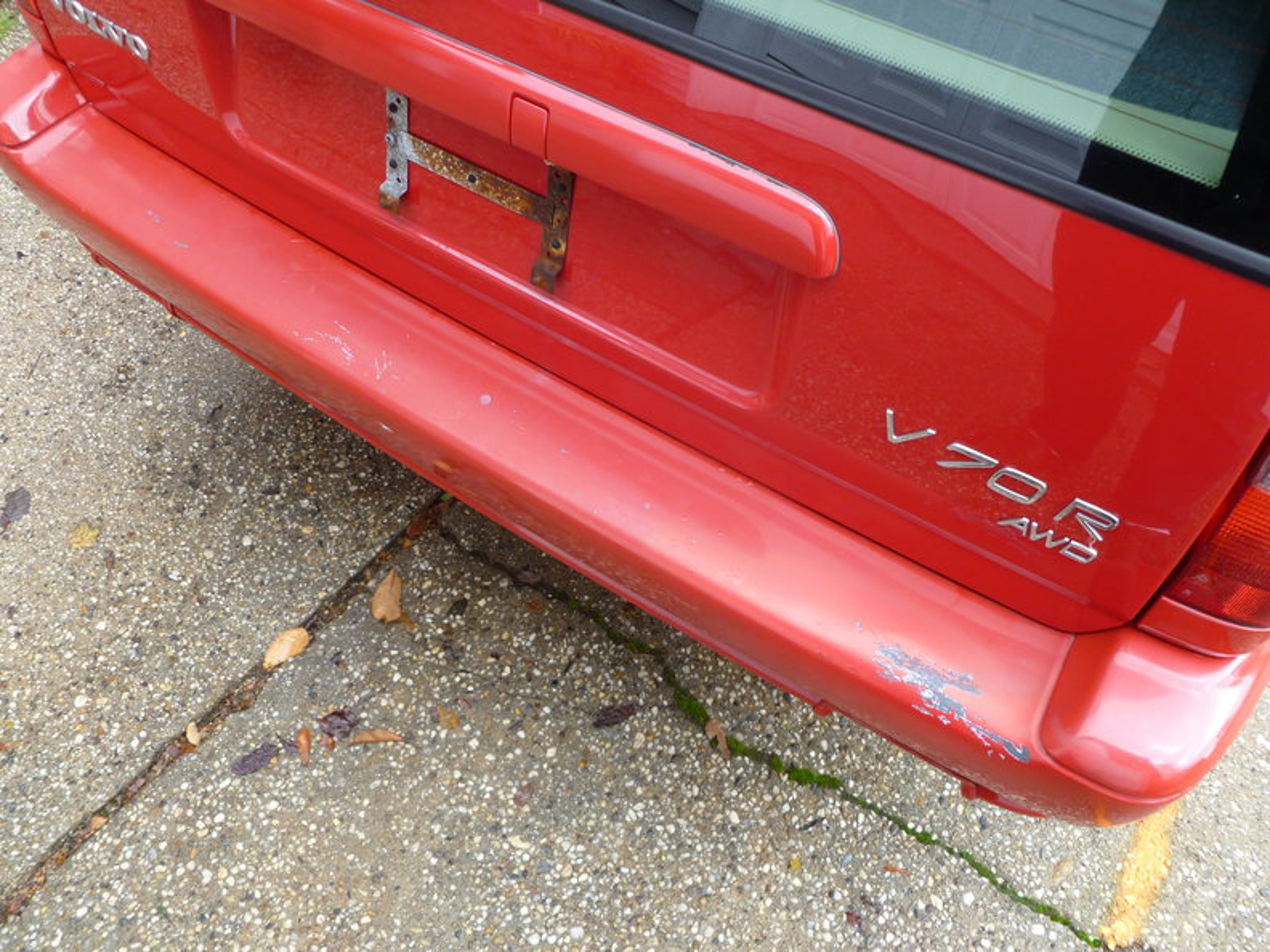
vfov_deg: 49.7
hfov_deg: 63.4
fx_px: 1027
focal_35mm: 28
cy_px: 476
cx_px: 635
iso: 80
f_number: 3.3
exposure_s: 1/30
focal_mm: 5
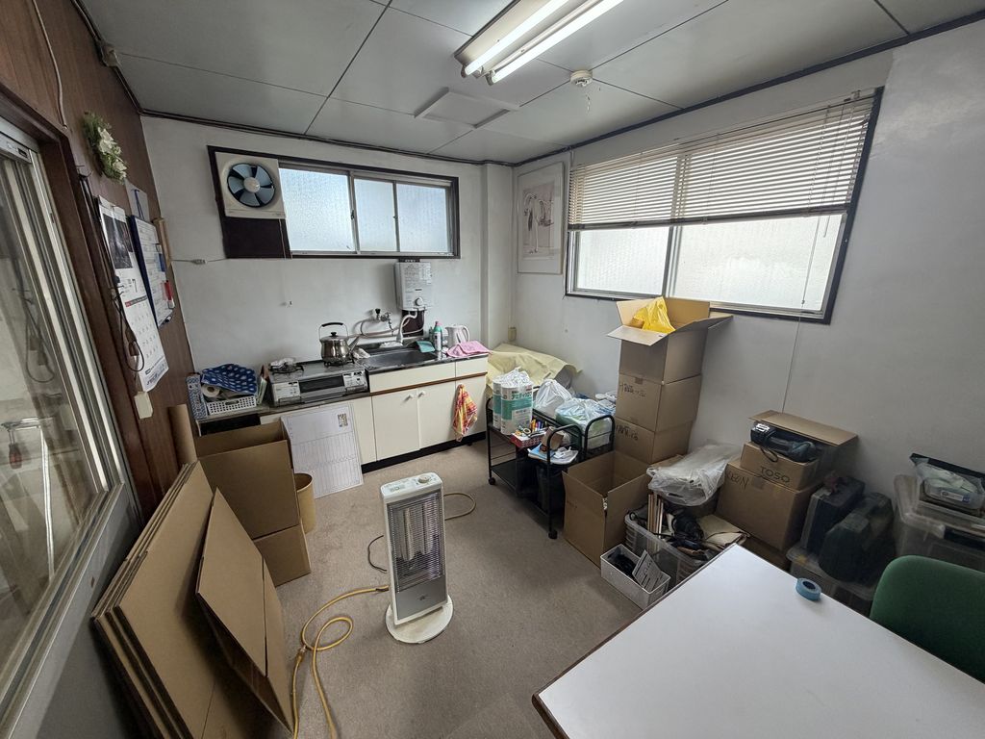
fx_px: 398
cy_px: 370
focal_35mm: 14
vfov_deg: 85.7
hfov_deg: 102.1
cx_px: 492
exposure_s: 1/120
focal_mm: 2.22
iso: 160
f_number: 2.2
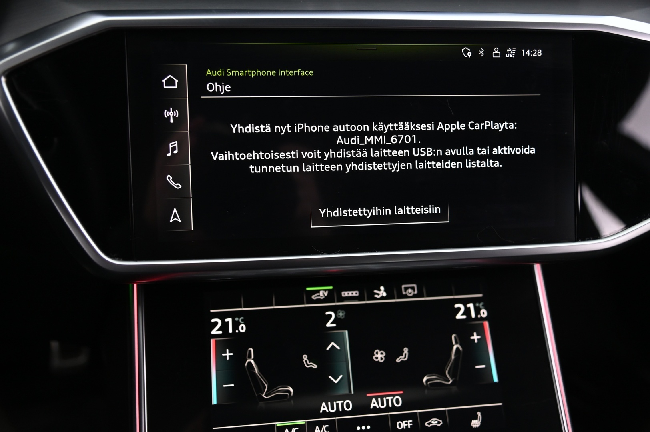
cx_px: 325
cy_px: 216
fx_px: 686
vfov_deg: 35.0
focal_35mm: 38
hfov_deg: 50.7
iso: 2000
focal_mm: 38
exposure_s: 1/20
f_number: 4
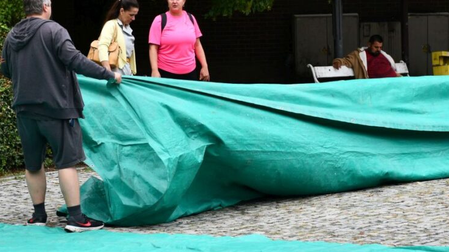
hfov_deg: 13.3
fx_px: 1917
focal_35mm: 161
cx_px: 332
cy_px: 109
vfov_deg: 7.5
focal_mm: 60
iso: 200
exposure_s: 1/250
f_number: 7.1
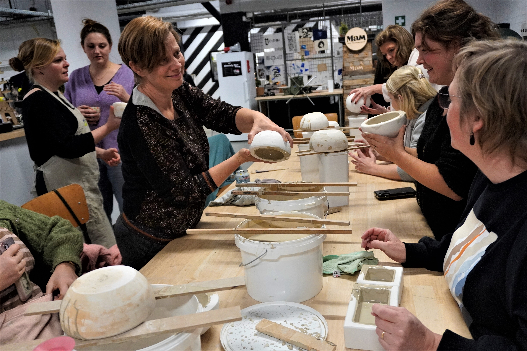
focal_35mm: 30
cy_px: 176
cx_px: 264
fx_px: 439
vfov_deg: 43.6
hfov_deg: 61.9
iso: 2000
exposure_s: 1/160
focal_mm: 20
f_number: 4
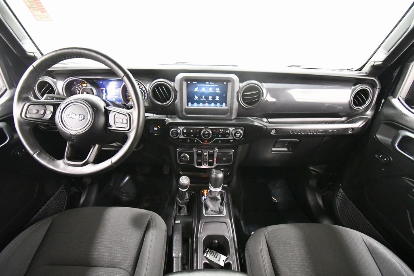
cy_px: 138
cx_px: 207
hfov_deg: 100.4
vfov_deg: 77.3
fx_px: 173
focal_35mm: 15
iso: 8000
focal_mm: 10
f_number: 4.5
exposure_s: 1/60
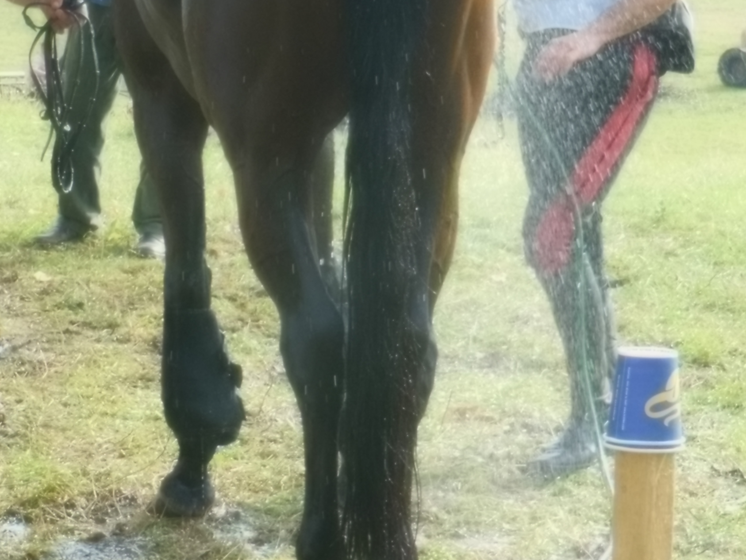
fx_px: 3880
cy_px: 87
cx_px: 282
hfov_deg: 11.0
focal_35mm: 180
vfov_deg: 8.2
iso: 320
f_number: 5.6
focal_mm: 16.5
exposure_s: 1/250
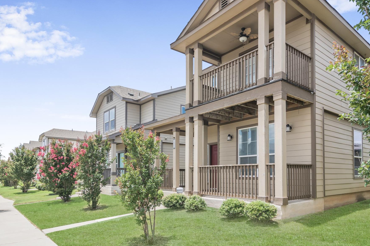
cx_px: 204
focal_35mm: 21
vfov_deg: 59.2
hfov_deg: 81.0
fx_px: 216
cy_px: 104
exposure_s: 1/250
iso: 100
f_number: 8
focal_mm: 12
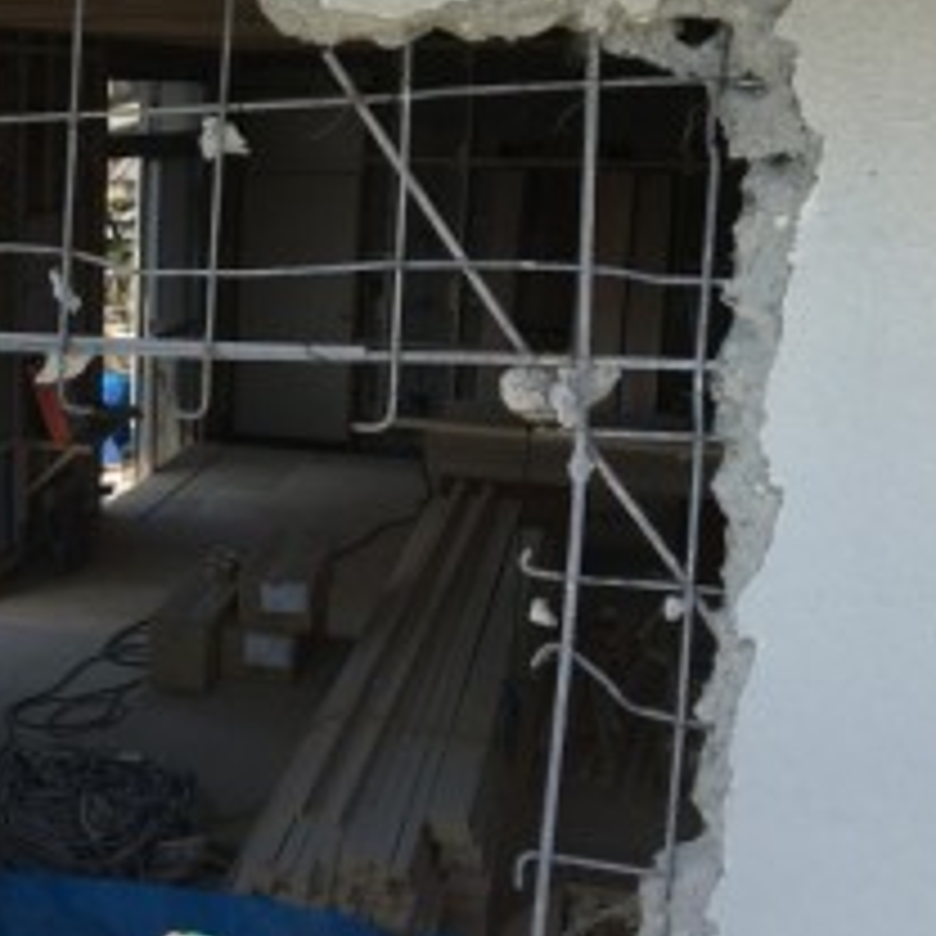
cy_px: 398
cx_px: 14
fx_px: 1621
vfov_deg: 32.1
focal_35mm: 53
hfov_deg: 30.1
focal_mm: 4.15
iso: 25
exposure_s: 1/746
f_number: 2.2
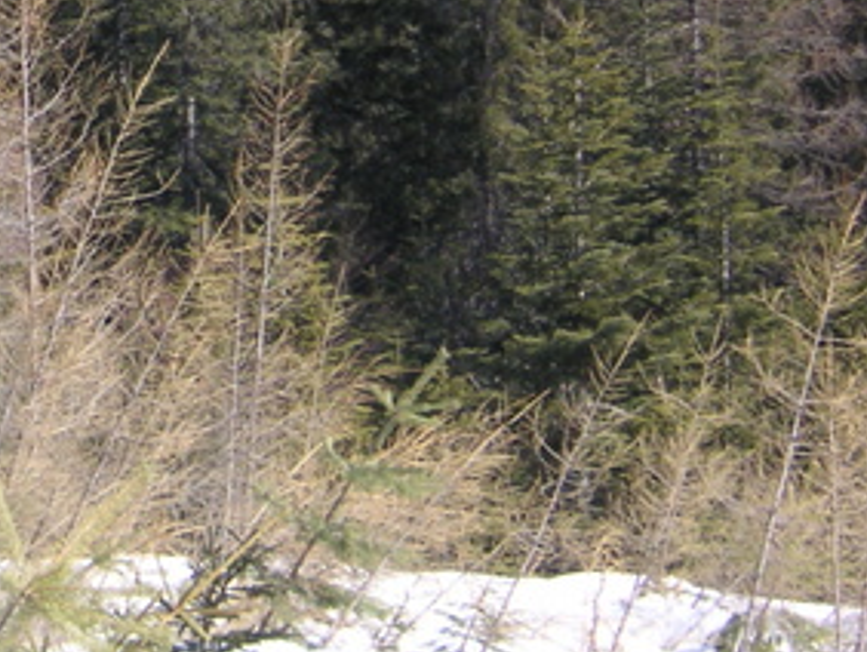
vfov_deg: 6.4
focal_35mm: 230
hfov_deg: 8.5
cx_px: -314
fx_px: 5766
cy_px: -120
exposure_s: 1/350
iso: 50
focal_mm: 13.6
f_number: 4.6
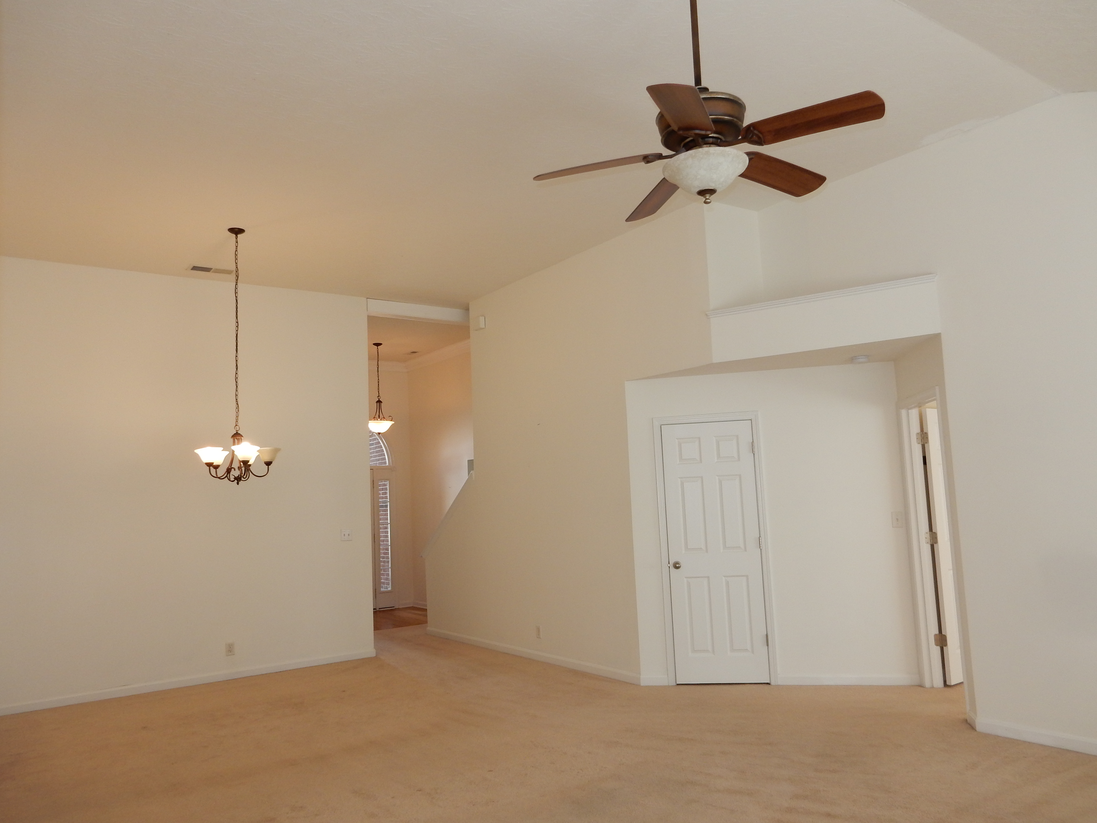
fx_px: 792
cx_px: 548
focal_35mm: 25
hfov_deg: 69.4
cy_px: 412
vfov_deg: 54.9
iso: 125
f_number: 3.7
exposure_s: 1/30
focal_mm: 4.5
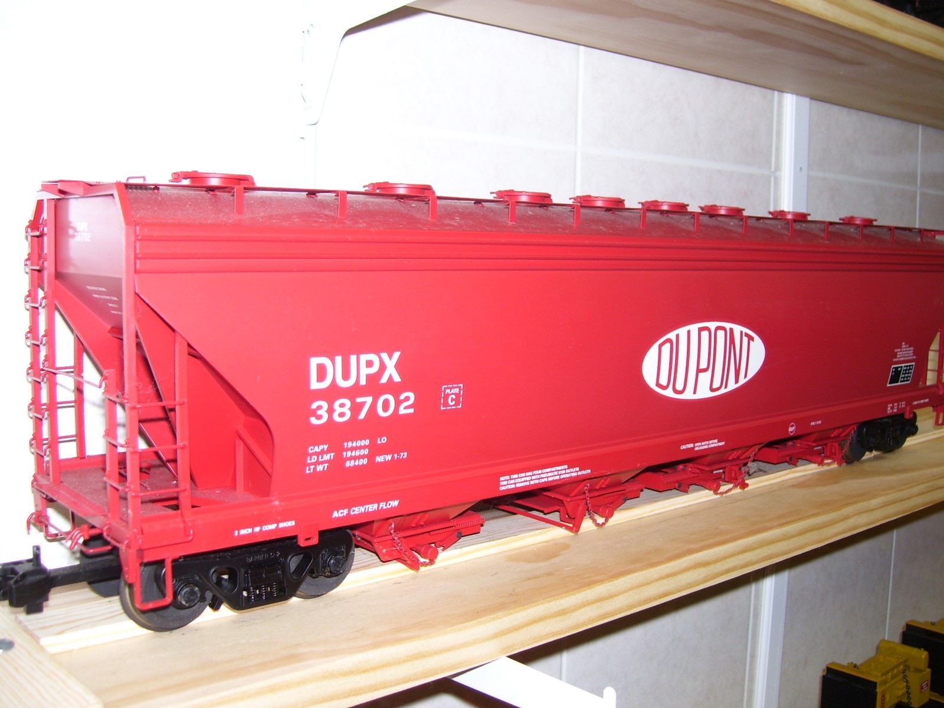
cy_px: 354
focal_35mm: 37
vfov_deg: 38.7
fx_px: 1009
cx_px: 472
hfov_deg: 50.1
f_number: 2.7
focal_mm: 6
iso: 80
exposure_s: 1/60
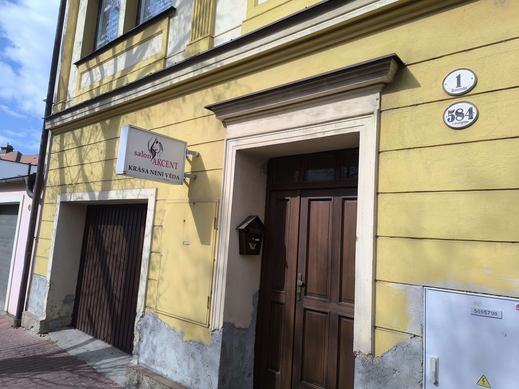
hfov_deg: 73.9
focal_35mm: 23
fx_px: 345
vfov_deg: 58.9
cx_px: 260
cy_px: 194
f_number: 1.65
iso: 50
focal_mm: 6.14
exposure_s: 1/920
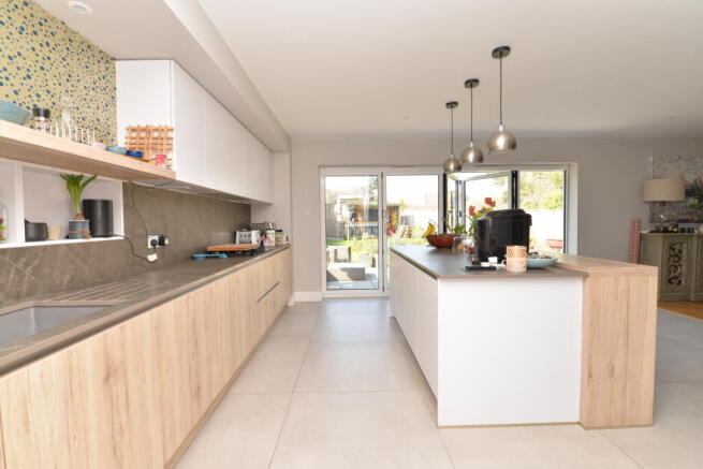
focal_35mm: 15
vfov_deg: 77.4
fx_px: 293
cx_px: 352
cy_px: 234
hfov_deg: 100.4
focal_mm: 15
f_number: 10
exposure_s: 1/60
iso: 500
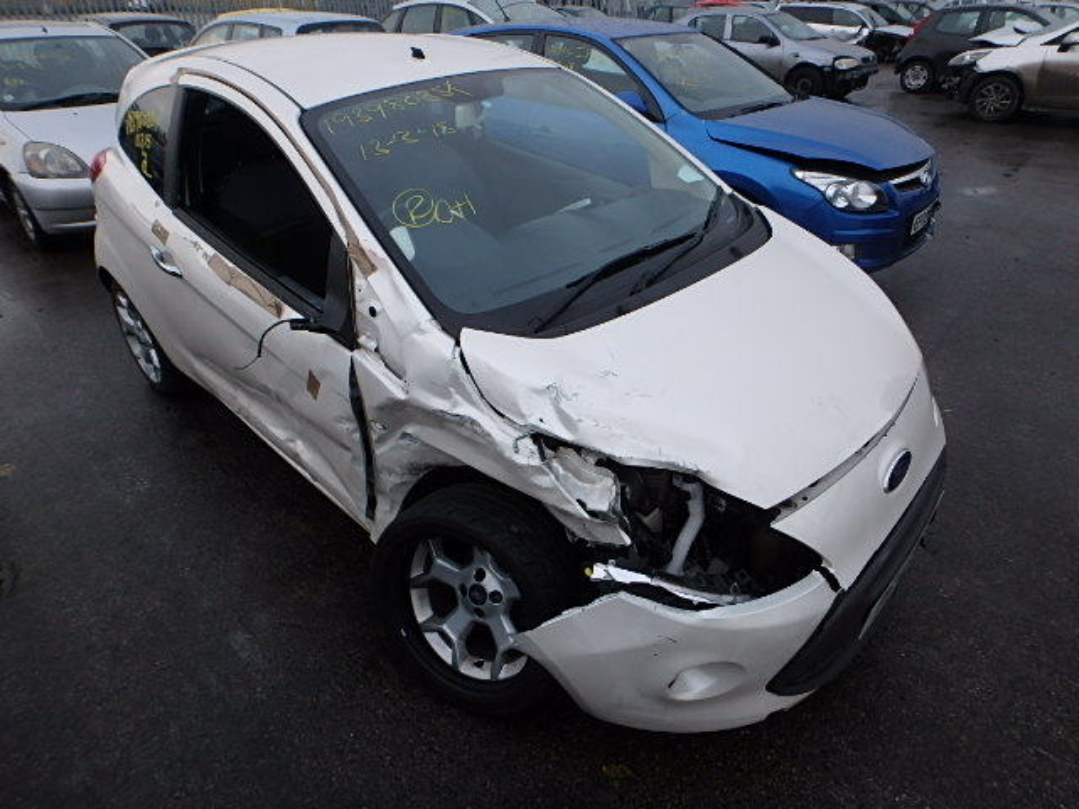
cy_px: 404
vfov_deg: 63.4
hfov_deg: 79.0
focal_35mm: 21
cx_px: 540
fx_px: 655
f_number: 3.5
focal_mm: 3.7
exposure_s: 1/400
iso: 125
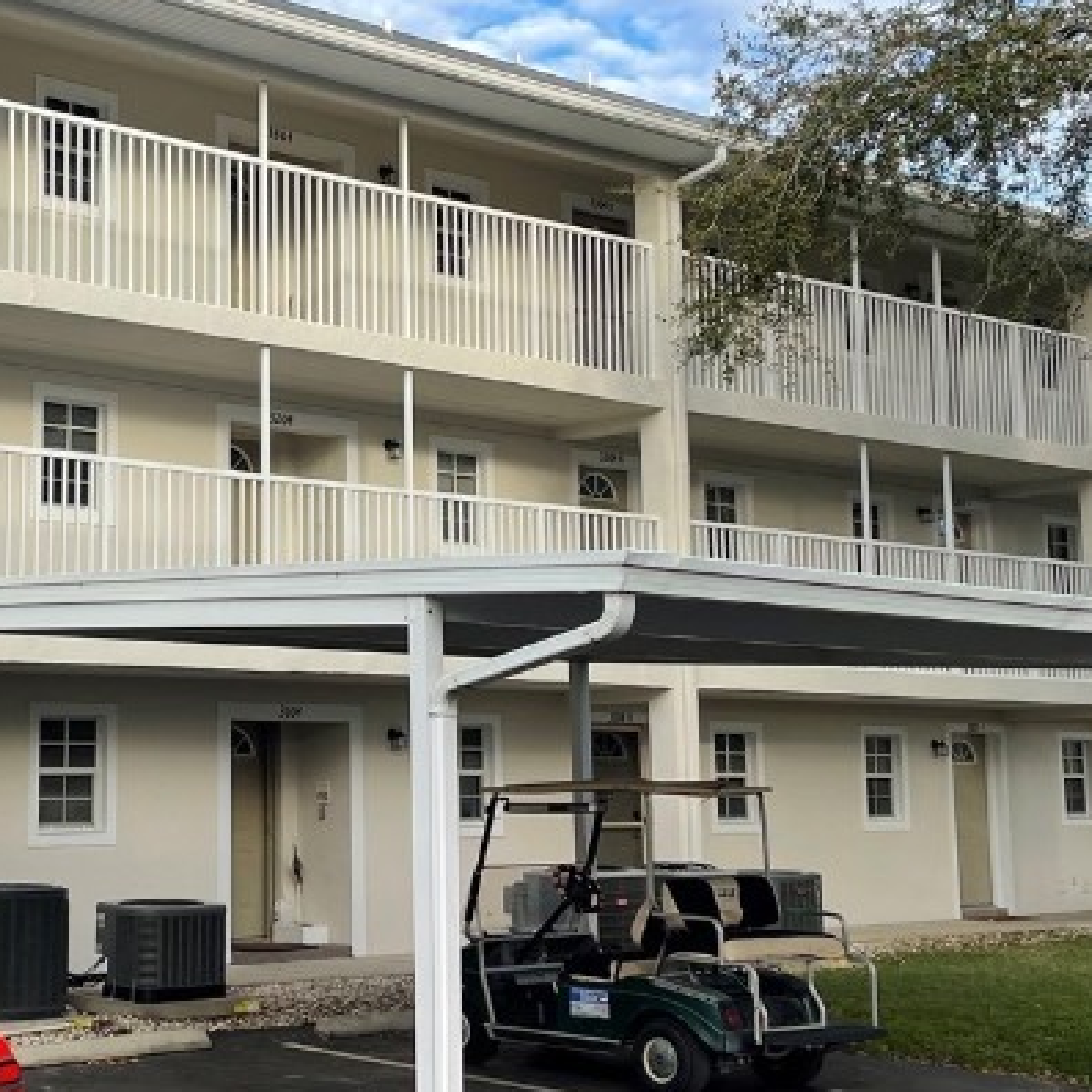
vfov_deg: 30.0
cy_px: 437
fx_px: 2034
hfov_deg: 29.5
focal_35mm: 57
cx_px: 248
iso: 32
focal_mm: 5.1
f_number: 1.6
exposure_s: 1/1912
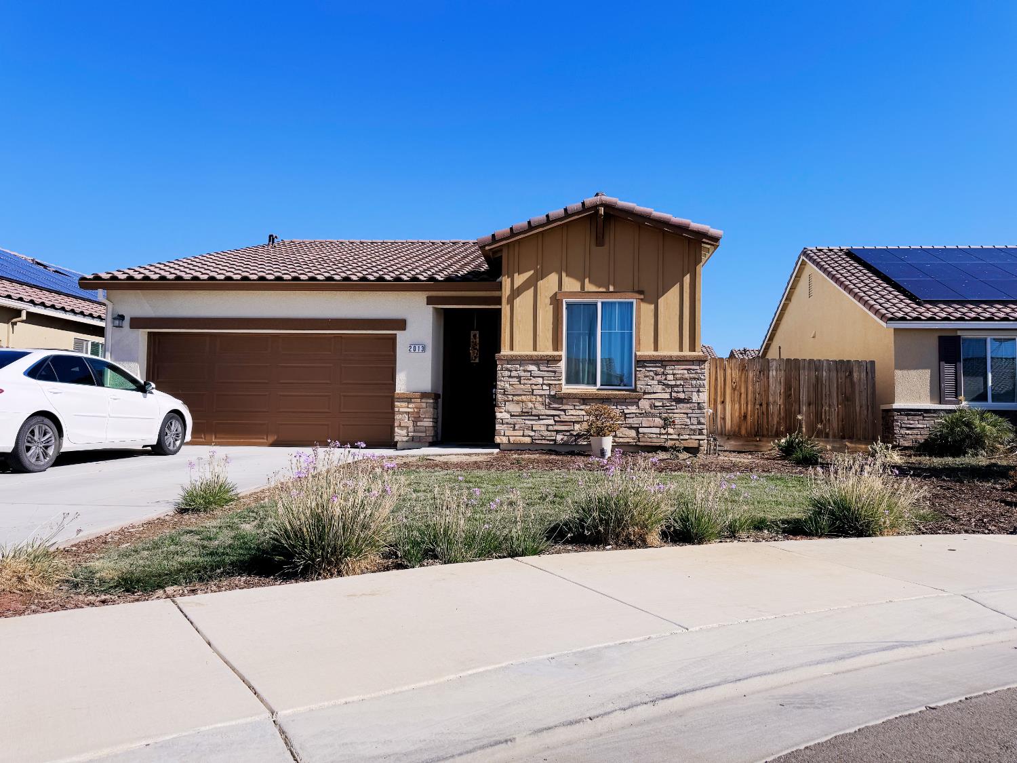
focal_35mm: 24
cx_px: 508
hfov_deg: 71.6
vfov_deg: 56.8
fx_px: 705
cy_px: 382
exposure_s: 1/7937
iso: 80
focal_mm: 6.76
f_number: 1.78
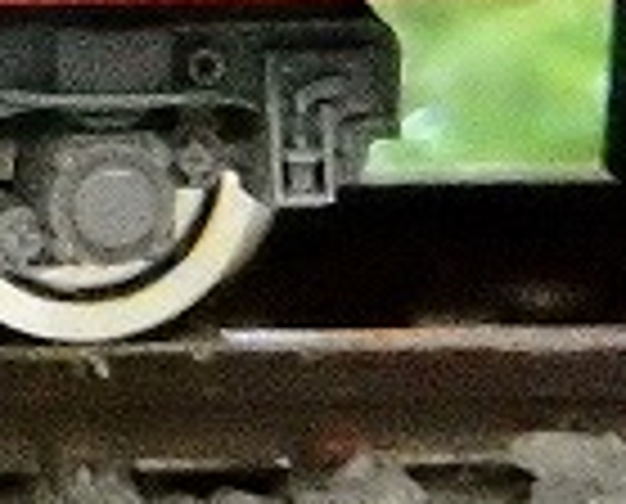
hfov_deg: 7.5
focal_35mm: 250
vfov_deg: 6.1
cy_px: -416
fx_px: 4645
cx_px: -554
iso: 3200
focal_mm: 9
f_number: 4.5
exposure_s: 1/50
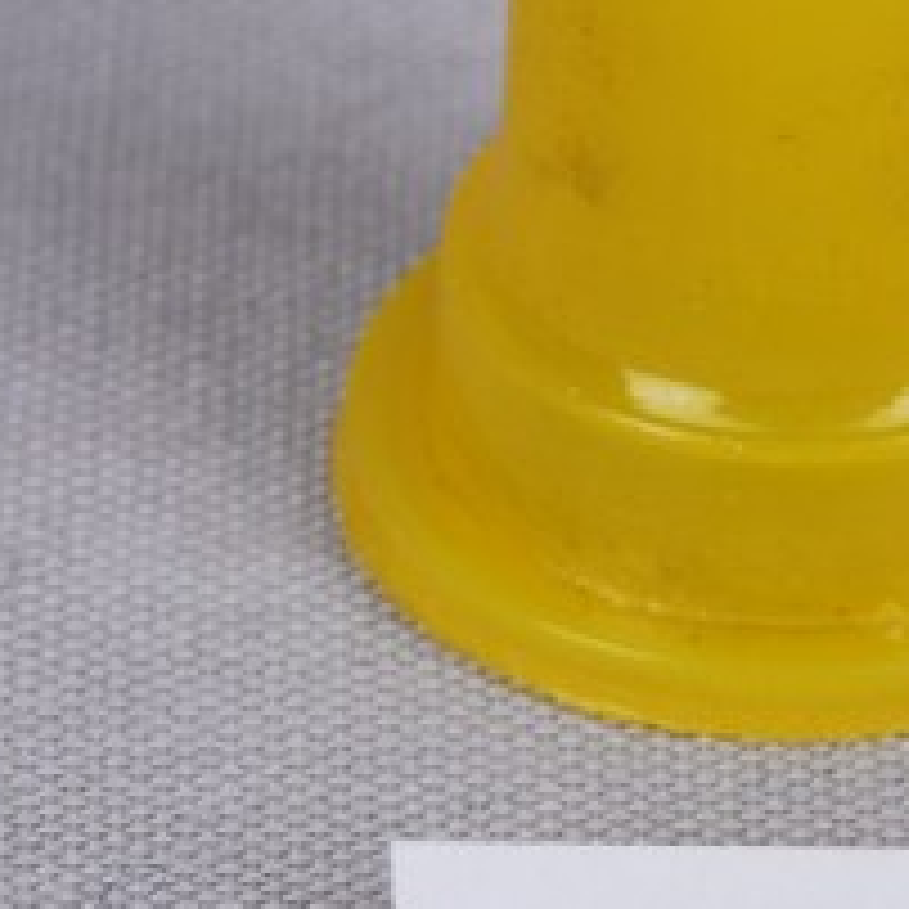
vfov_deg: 7.2
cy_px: 126
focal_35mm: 243
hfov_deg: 7.2
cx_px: 886
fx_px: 7219
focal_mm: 60
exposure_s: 1/125
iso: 100
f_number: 29
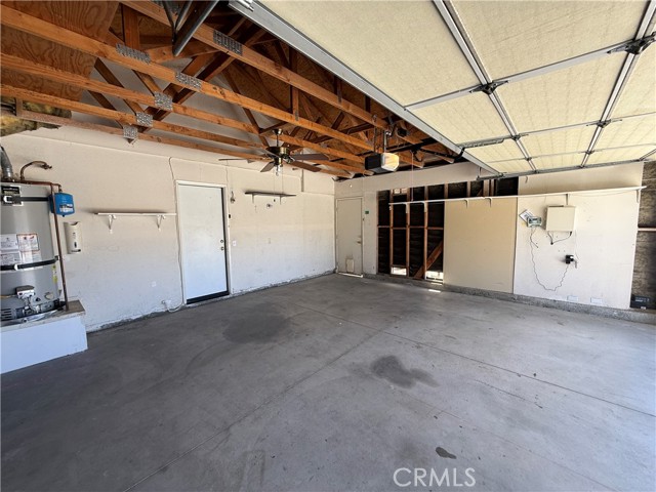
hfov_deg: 102.1
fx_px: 265
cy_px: 246
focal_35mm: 14
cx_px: 328
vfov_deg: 85.7
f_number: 2.2
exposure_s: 1/99
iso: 50
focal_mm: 2.22
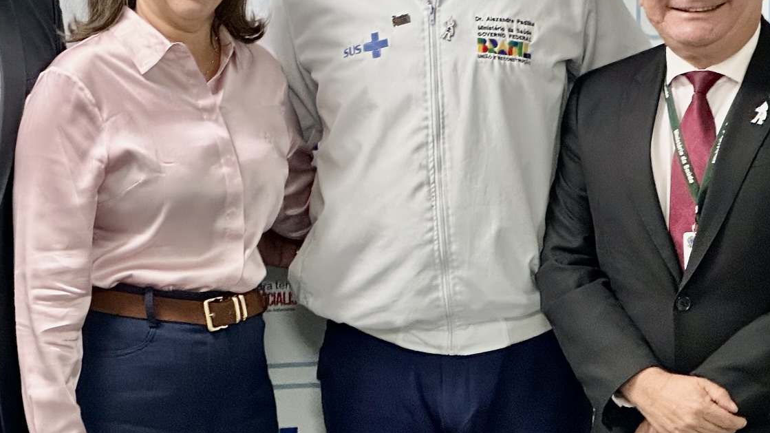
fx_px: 3062
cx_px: 187
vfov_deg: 8.1
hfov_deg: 14.3
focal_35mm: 150
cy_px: 158
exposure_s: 1/60
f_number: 2.8
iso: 250
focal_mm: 9
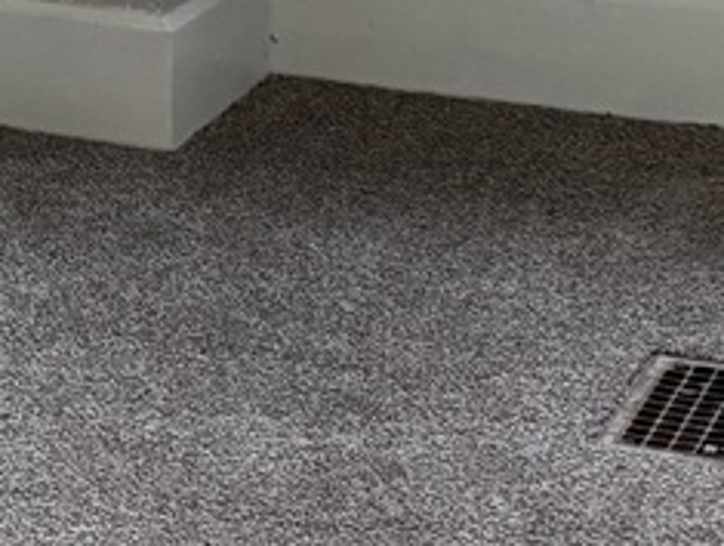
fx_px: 3331
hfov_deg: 12.0
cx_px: -243
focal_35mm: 159
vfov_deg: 8.9
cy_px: -527
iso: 400
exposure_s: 1/60
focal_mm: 5.96
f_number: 1.6
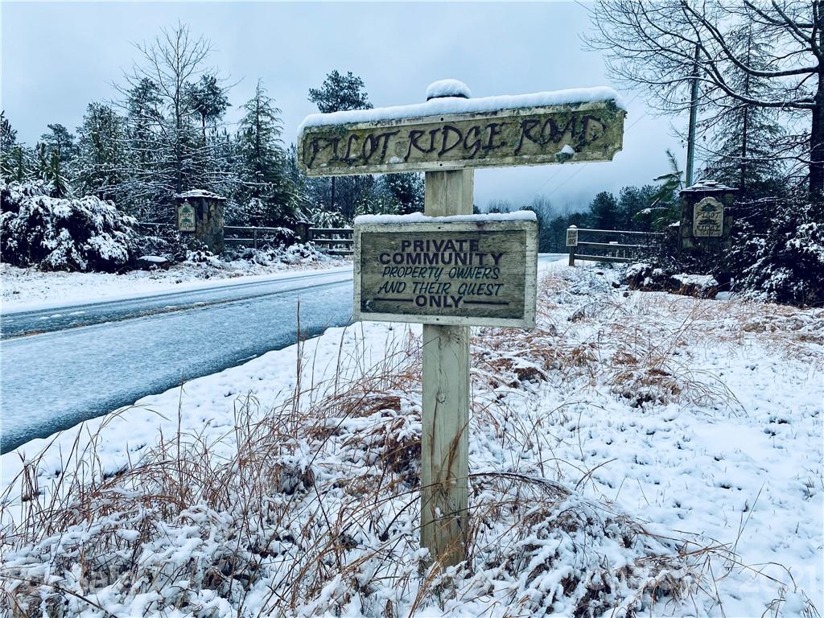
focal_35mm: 26
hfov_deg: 67.3
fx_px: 619
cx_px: 412
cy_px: 309
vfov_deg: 53.1
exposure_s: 1/990
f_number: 1.8
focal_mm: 4.25
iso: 32
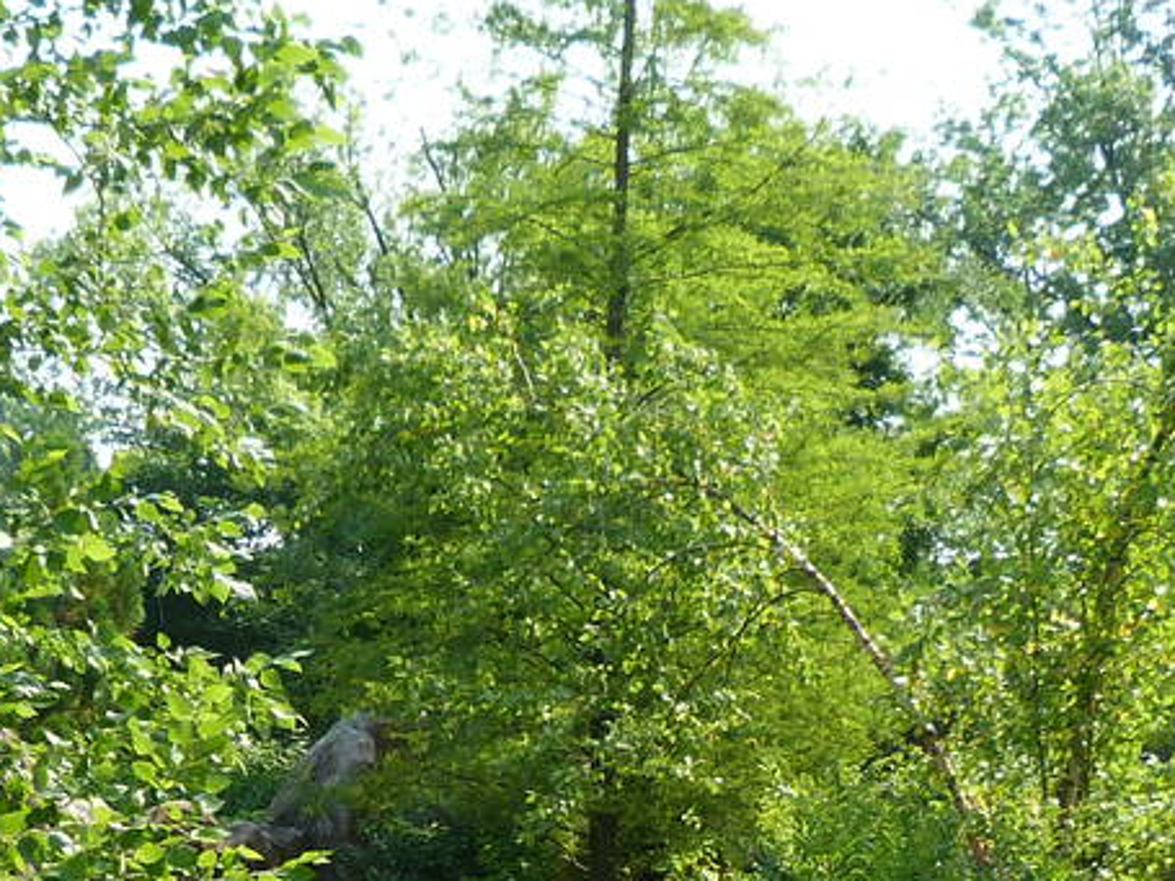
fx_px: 2986
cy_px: 1155
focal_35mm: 88
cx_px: 460
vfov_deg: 15.9
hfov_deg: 22.2
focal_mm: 4.5
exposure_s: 1/200
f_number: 4
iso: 80
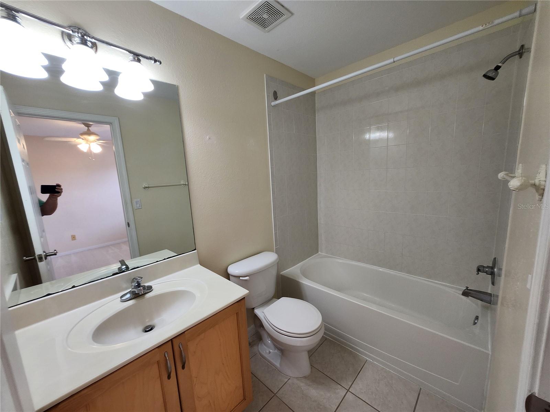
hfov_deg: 106.2
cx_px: 275
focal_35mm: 13
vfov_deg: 89.9
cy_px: 206
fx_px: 207
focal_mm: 1.74
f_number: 2.2
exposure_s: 1/60
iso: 64
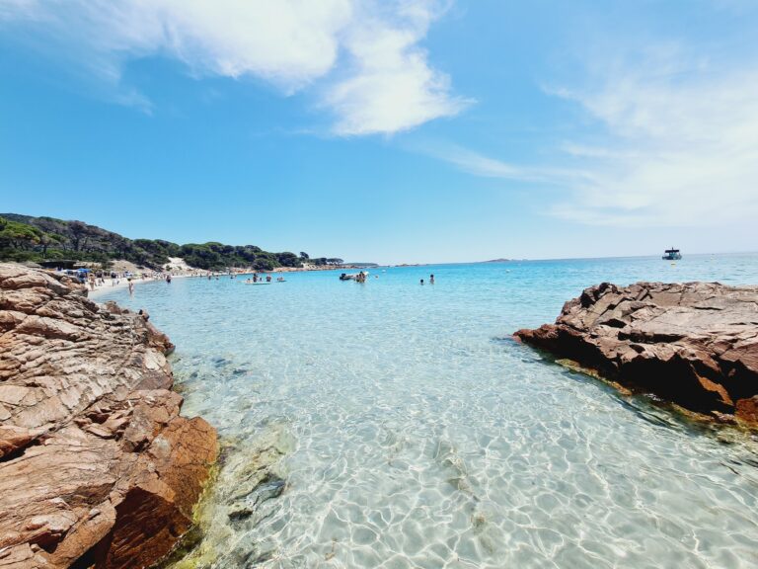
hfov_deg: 106.2
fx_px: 285
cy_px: 284
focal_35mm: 13
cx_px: 379
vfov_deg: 89.9
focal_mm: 2.22
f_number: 2.2
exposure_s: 1/3120
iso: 64
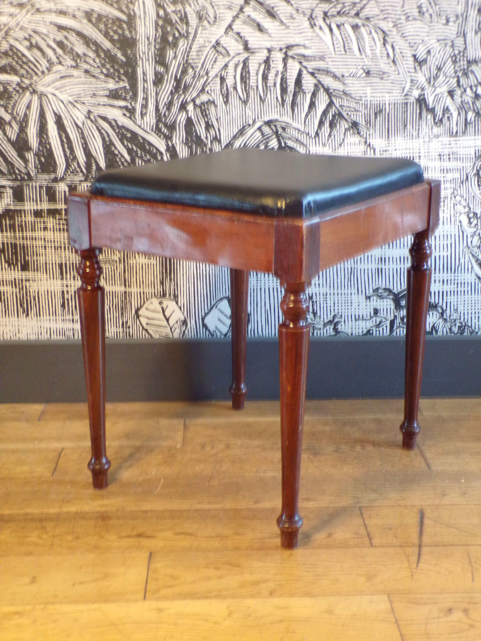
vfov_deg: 38.9
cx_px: 240
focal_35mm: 49
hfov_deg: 29.7
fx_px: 908
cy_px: 320
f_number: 3.5
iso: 400
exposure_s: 1/8
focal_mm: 8.7
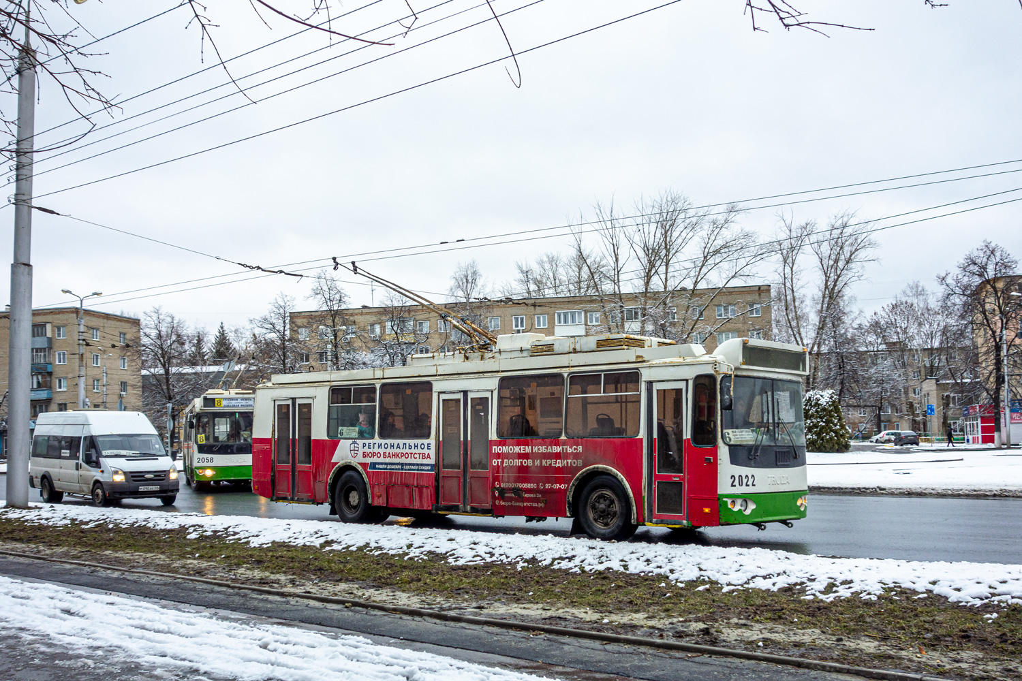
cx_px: 511
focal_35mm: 36
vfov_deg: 36.9
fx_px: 1022
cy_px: 340
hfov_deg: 53.1
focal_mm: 13.42
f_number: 3.5
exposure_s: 1/320
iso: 125
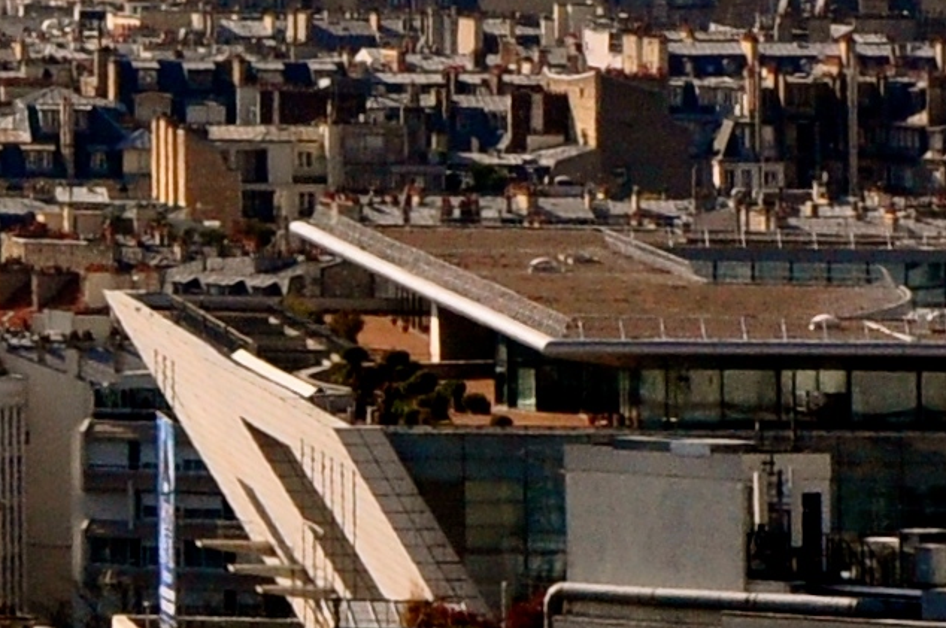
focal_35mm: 787
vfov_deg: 1.7
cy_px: -732
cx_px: -2155
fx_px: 20654
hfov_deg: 2.6
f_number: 9
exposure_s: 1/1250
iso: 400
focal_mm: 80
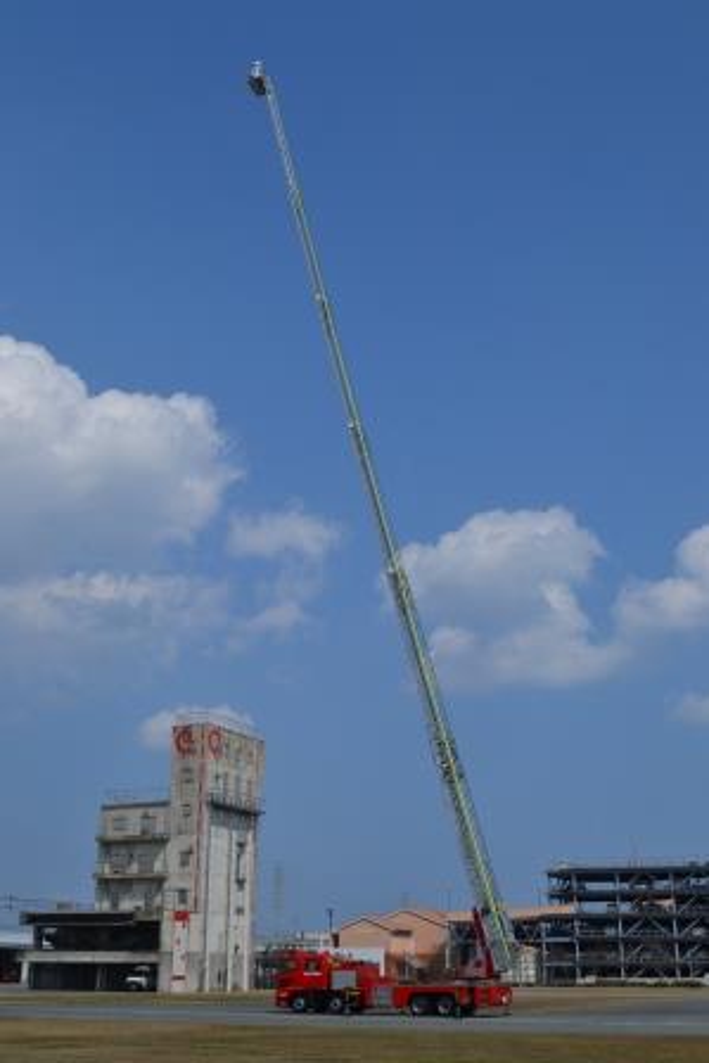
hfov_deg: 34.2
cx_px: 354
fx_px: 1151
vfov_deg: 49.5
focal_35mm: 39
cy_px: 532
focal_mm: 26
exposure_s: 1/400
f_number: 10
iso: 100
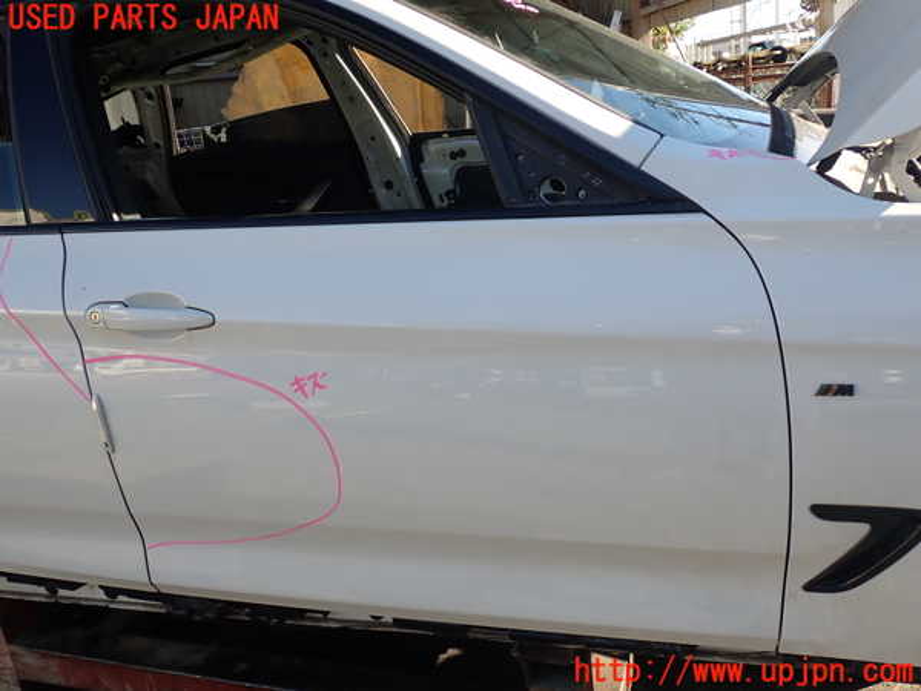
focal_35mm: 30
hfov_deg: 60.0
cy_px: 346
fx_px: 798
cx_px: 460
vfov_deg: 46.8
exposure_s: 1/320
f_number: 3.2
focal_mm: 5.4
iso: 100
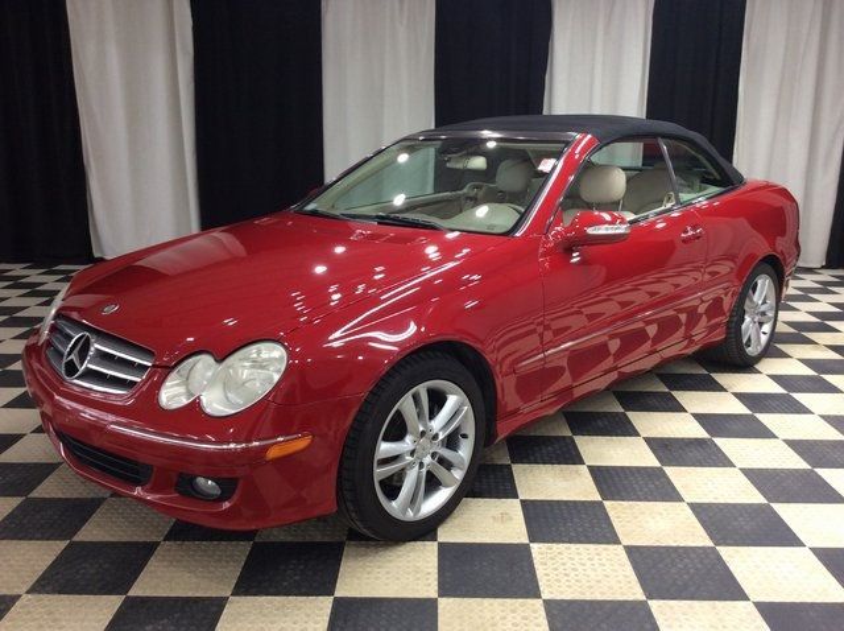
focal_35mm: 32
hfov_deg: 56.9
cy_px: 316
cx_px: 422
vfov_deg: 44.1
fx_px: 779
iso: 64
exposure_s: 1/24
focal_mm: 3.3
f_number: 2.4
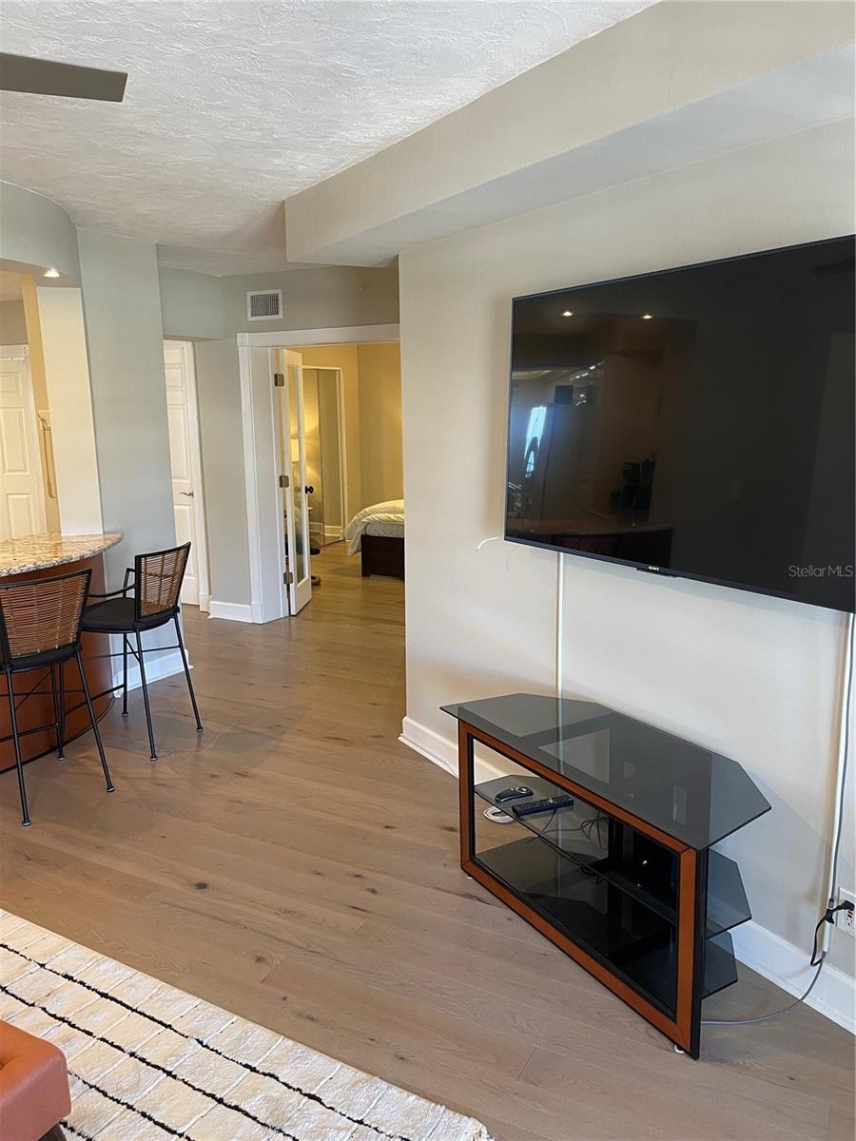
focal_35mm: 25
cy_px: 570
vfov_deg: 69.4
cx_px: 428
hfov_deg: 54.9
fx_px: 824
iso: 160
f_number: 1.6
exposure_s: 1/60
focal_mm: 5.1
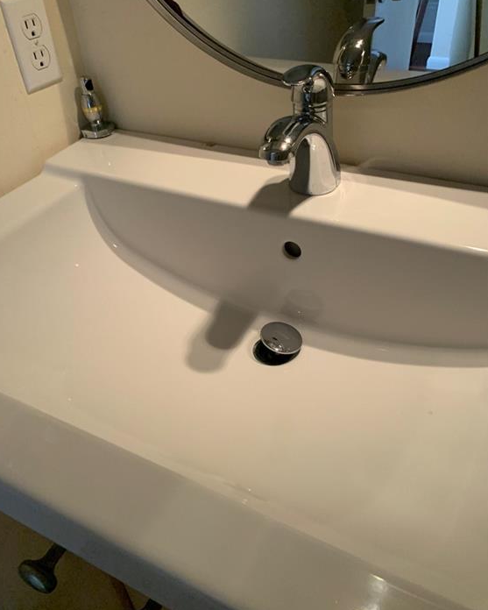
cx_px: 242
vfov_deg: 62.2
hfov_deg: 51.5
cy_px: 304
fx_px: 505
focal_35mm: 28
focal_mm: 4.25
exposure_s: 1/60
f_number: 1.8
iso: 320
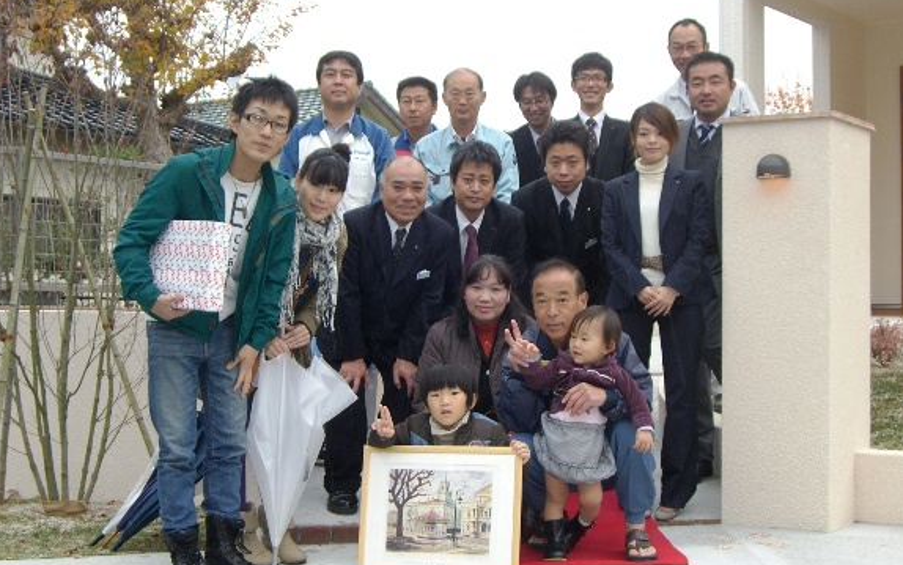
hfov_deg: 33.5
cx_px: 450
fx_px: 1501
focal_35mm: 61
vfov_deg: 21.3
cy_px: 270
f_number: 3.6
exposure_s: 1/100
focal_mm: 11.8
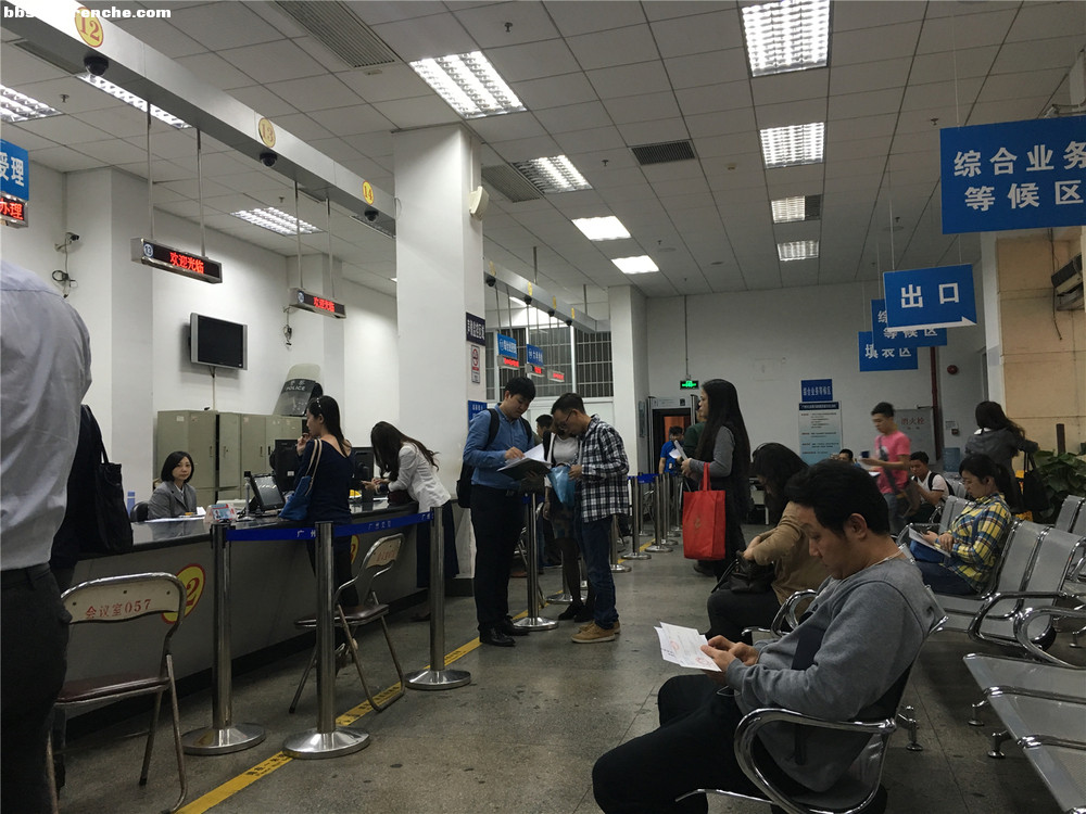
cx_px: 543
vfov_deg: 48.2
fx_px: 910
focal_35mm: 29
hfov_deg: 61.7
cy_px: 407
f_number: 2.2
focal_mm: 4.15
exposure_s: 1/33
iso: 125
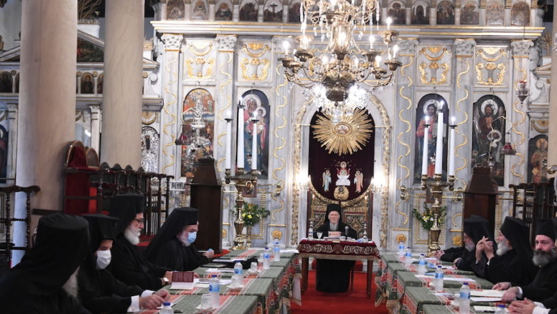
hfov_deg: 43.6
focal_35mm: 47
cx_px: 317
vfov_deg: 25.4
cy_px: 198
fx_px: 694
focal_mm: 34
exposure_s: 1/80
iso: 5000
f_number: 5.6
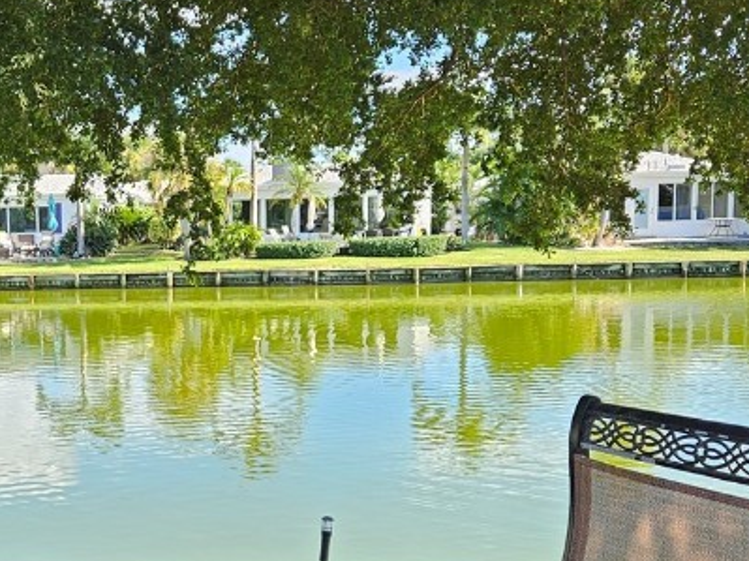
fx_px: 1276
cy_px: 366
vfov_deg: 24.7
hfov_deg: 31.6
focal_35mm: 59
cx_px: 116
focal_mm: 5.4
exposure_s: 1/340
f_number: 1.8
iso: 25
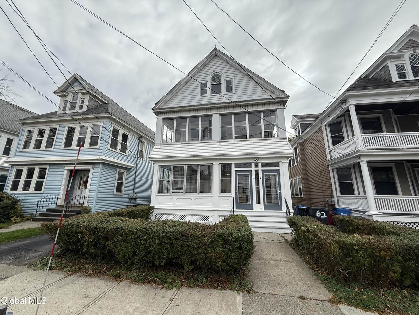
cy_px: 158
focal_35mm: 14
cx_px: 210
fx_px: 169
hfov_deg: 102.1
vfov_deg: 85.7
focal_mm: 2.22
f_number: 2.2
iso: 64
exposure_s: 1/1572
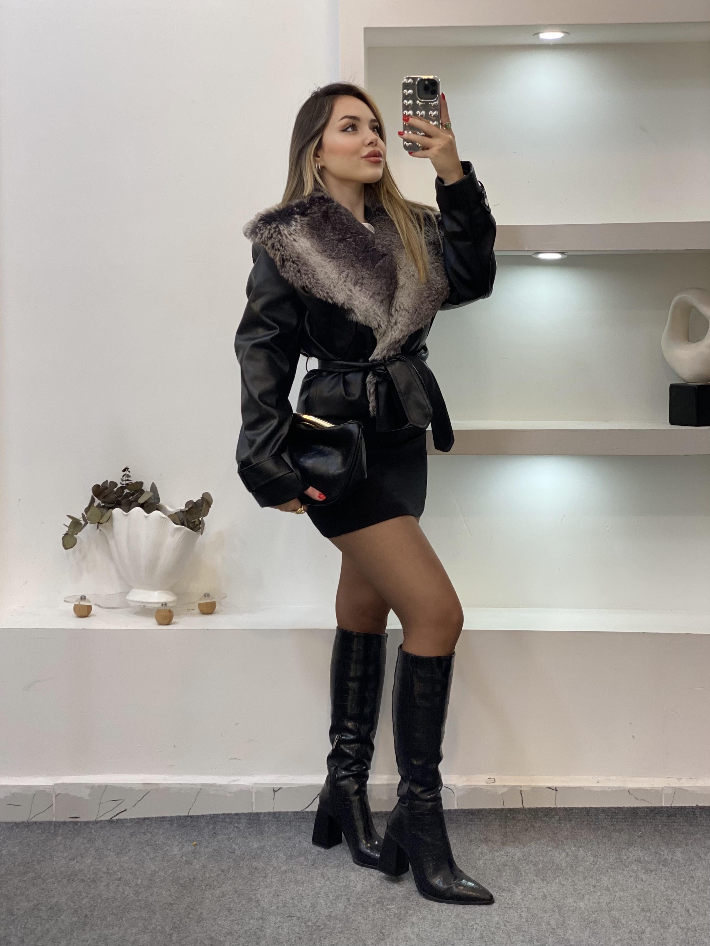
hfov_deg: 28.0
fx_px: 1422
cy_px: 473
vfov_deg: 36.8
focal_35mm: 52
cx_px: 355
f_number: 2
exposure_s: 1/100
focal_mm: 6
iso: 80
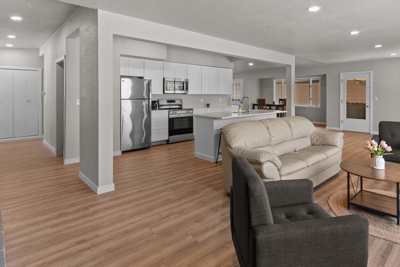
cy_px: 89
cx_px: 245
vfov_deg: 60.5
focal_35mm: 20
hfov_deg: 82.7
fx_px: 222
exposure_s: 1/5
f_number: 7.1
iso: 200
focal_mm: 15
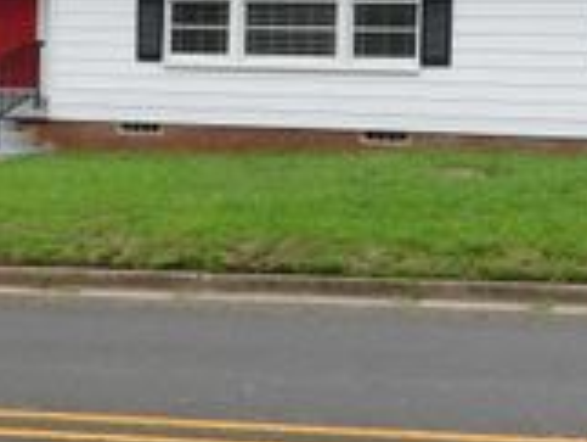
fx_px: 1578
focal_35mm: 93
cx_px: 204
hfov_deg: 21.0
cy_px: 89
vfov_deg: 15.8
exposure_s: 1/800
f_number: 3.2
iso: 125
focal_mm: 5.3
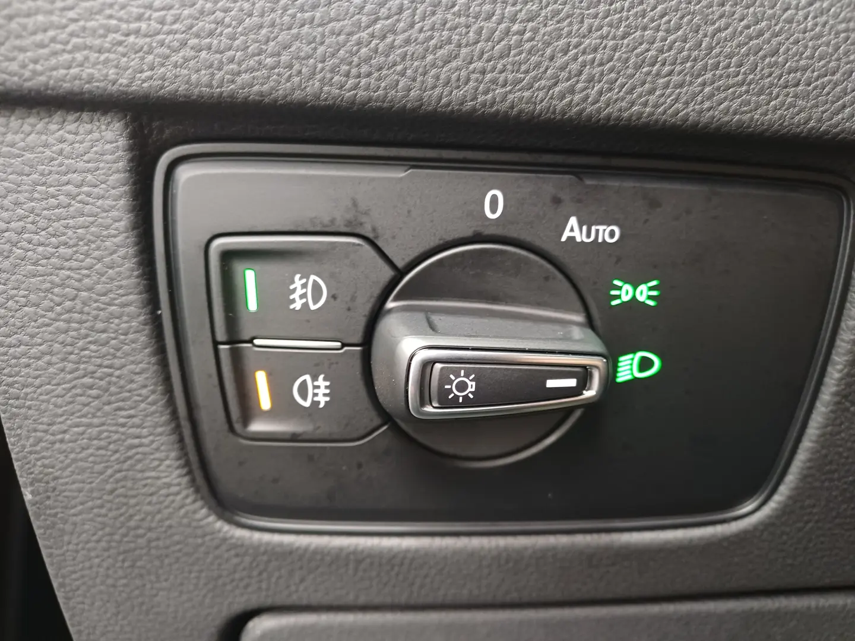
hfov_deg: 69.4
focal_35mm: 25
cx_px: 428
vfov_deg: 54.9
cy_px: 320
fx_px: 617
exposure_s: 1/20
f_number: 1.8
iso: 640
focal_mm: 4.65
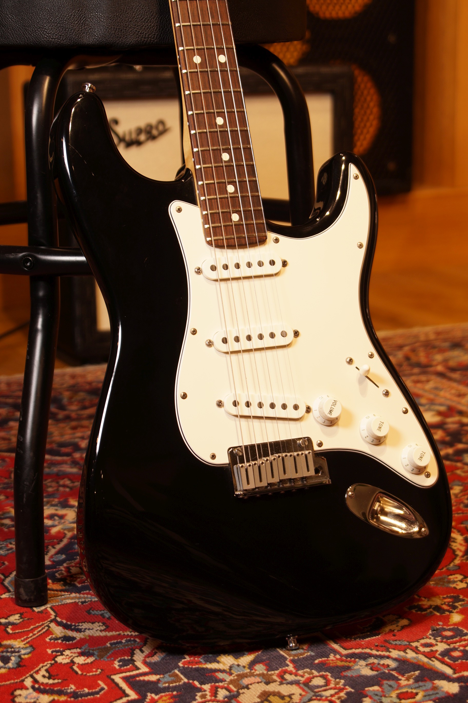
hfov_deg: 16.6
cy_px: 352
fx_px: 1609
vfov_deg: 24.6
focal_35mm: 82
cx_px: 234
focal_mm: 55
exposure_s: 1/15
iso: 100
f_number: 5
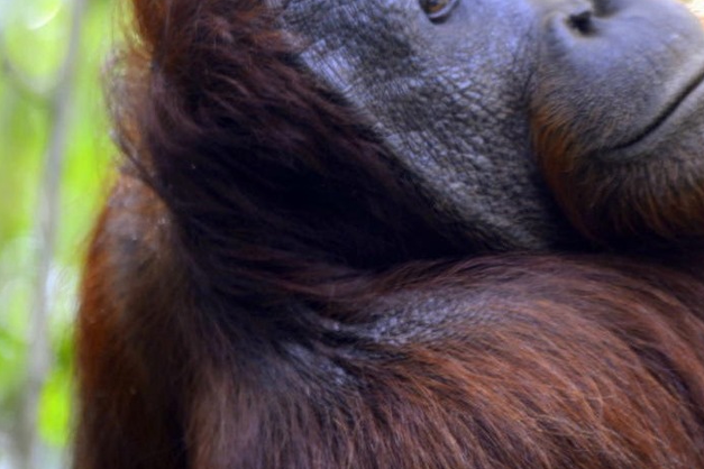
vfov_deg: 3.0
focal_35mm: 460
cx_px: 681
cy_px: 126
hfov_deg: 4.5
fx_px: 8995
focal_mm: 200
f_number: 2.8
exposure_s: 1/30
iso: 200
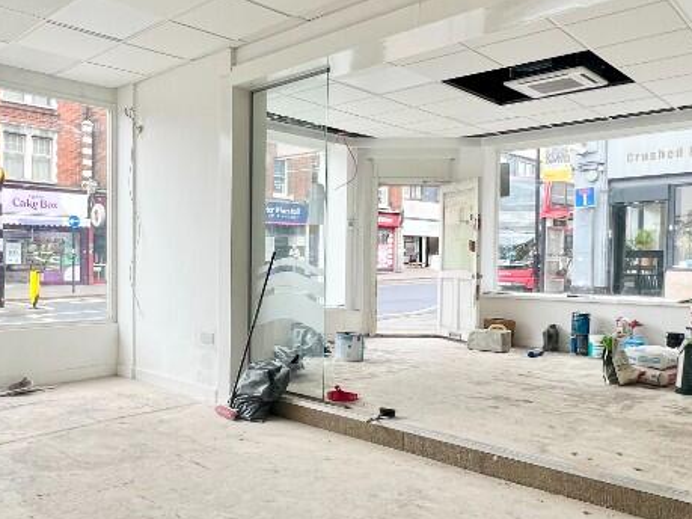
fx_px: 580
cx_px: 250
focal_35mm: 29
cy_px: 285
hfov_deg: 60.7
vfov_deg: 48.1
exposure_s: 1/99
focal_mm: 1.57
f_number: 1.8
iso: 64
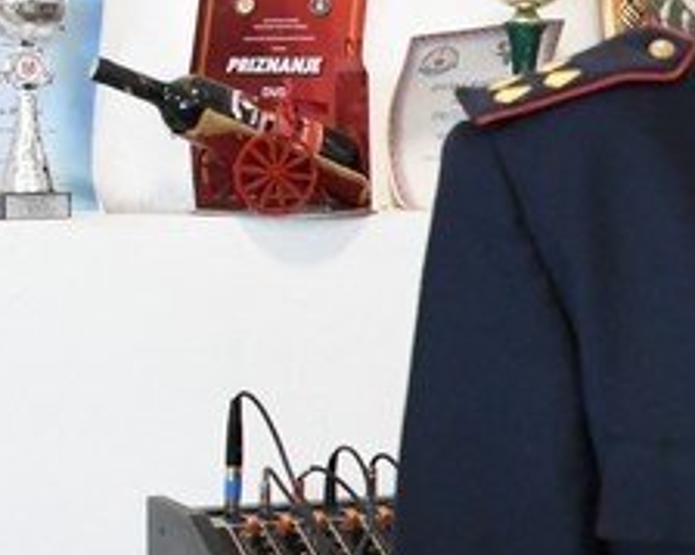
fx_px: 3043
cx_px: 1263
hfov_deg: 12.0
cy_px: 264
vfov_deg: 10.4
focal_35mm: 148
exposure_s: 1/125
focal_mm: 28
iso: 6400
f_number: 5.6
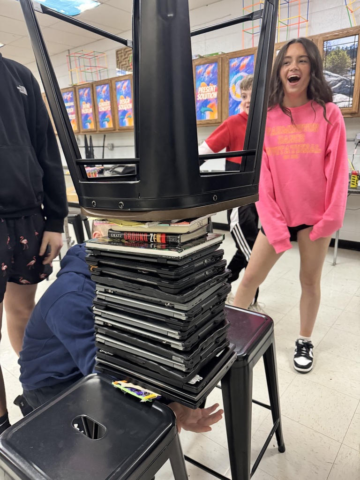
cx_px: 180
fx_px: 333
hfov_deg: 56.8
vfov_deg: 71.6
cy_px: 240
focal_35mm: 24
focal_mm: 6.76
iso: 640
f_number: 1.78
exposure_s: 1/40
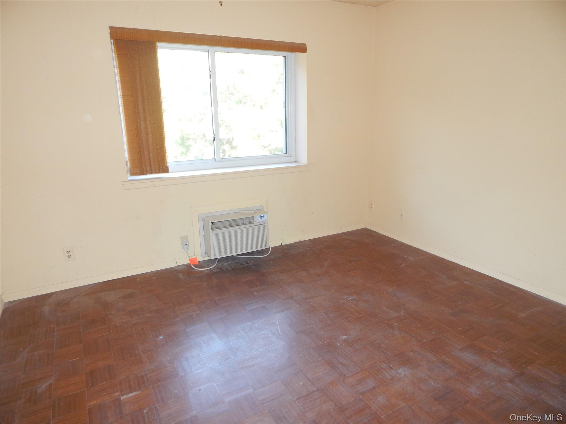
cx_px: 283
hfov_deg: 76.4
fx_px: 360
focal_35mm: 22
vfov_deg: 61.1
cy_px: 212
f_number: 3
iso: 200
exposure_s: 1/30
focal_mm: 4
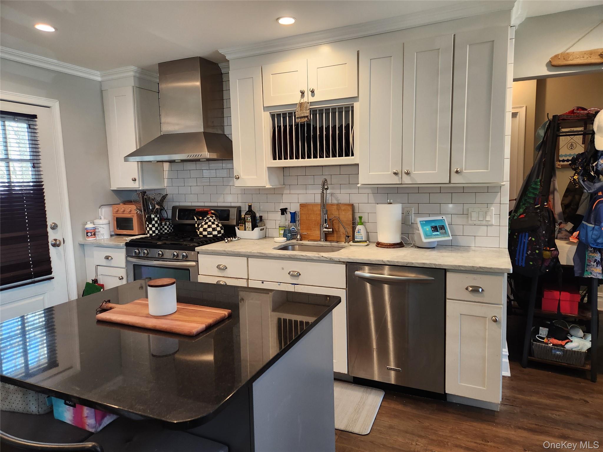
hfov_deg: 73.9
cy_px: 226
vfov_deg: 58.9
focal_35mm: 23
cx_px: 302
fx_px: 401
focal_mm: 5.4
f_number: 1.8
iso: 200
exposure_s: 1/120
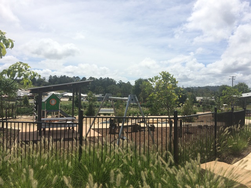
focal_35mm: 29
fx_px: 210
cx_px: 126
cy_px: 94
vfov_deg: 48.2
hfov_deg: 61.7
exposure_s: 1/4566
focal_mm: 4.15
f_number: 2.2
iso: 40
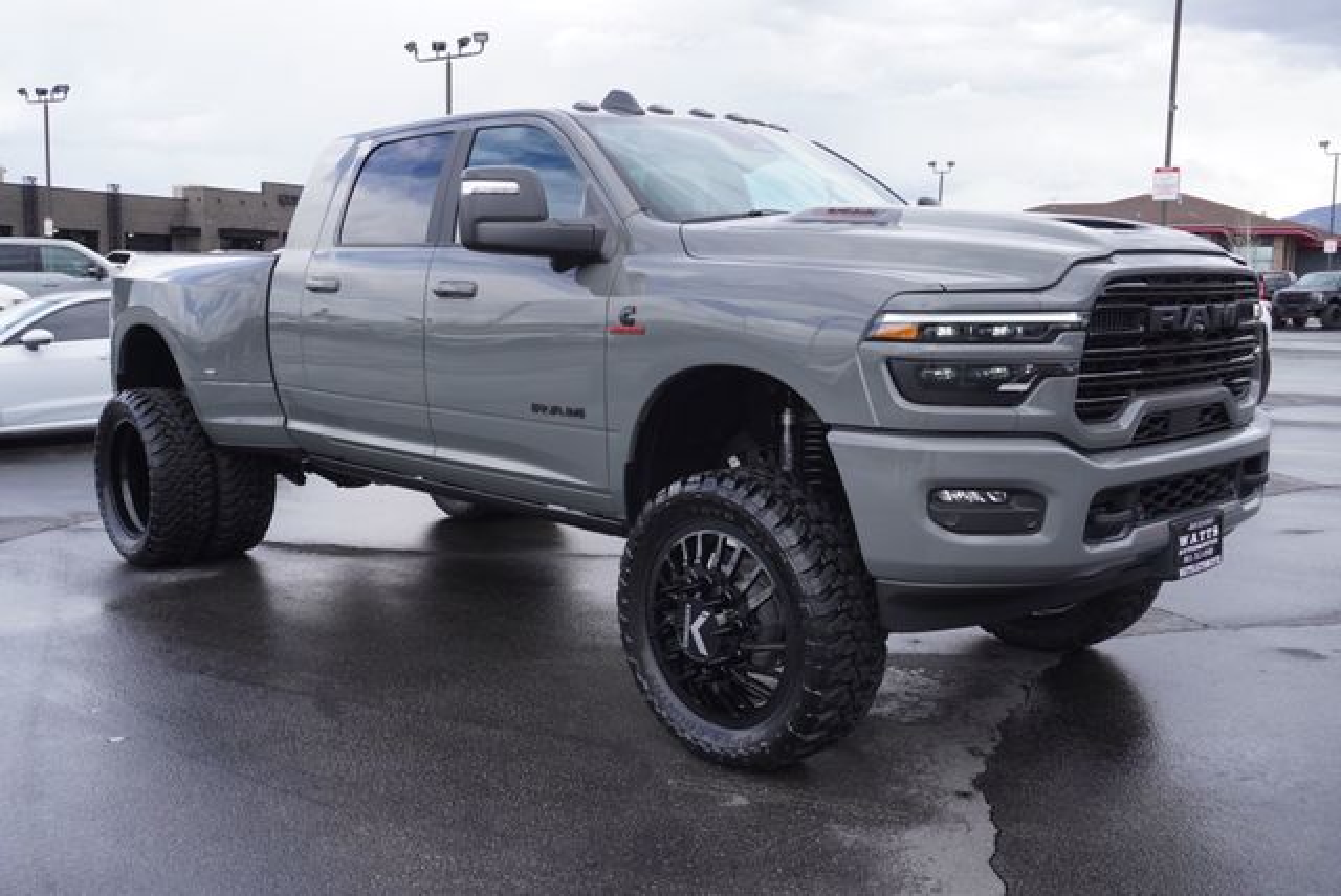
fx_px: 1230
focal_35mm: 33
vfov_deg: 40.0
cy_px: 448
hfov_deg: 57.2
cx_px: 670
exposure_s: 1/160
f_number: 6.3
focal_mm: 22
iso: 100
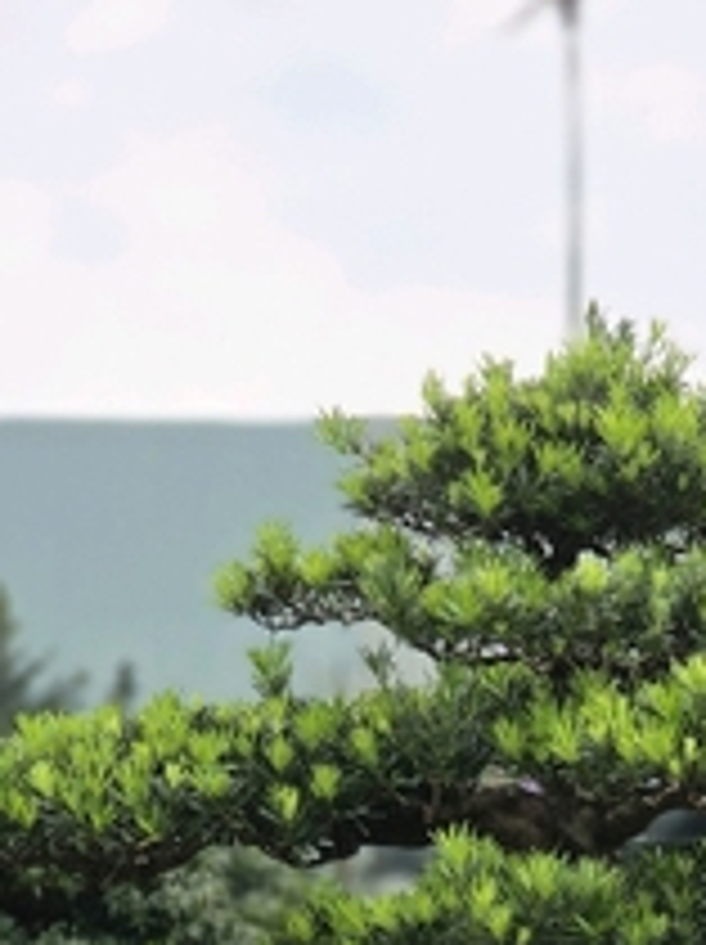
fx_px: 4305
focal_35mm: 158
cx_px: 598
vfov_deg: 12.3
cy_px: 1048
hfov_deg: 9.3
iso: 50
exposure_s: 1/1429
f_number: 2.4
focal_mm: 7.9
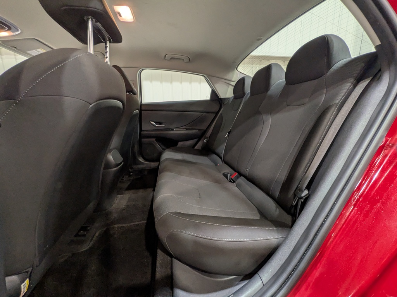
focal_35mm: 14
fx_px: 161
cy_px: 148
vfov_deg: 85.7
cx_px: 198
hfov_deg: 102.1
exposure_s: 1/33.3
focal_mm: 1.83
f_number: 2.2
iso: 93
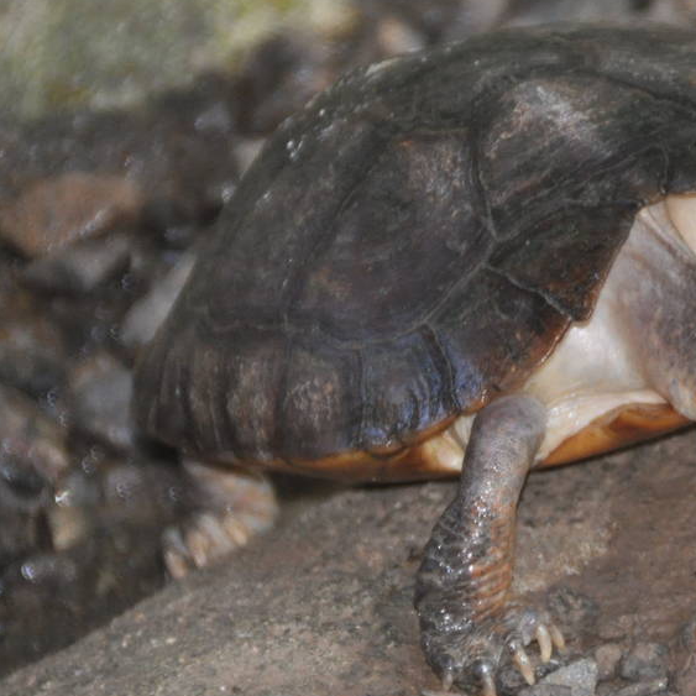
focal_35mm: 1086
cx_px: 708
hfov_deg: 1.6
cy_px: 244
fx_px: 24704
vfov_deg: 1.6
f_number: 5.6
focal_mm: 300
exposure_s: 1/60
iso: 1000
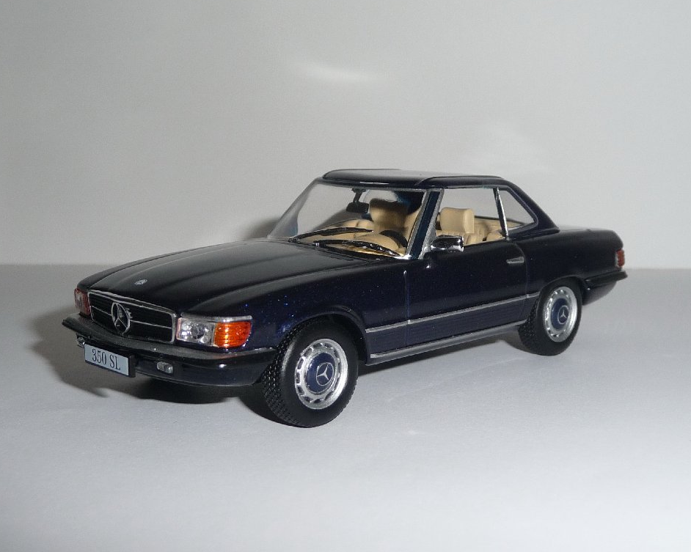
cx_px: 366
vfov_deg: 29.1
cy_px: 271
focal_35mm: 52
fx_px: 1063
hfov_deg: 36.0
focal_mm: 6
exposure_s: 1/30
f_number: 3.7
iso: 100
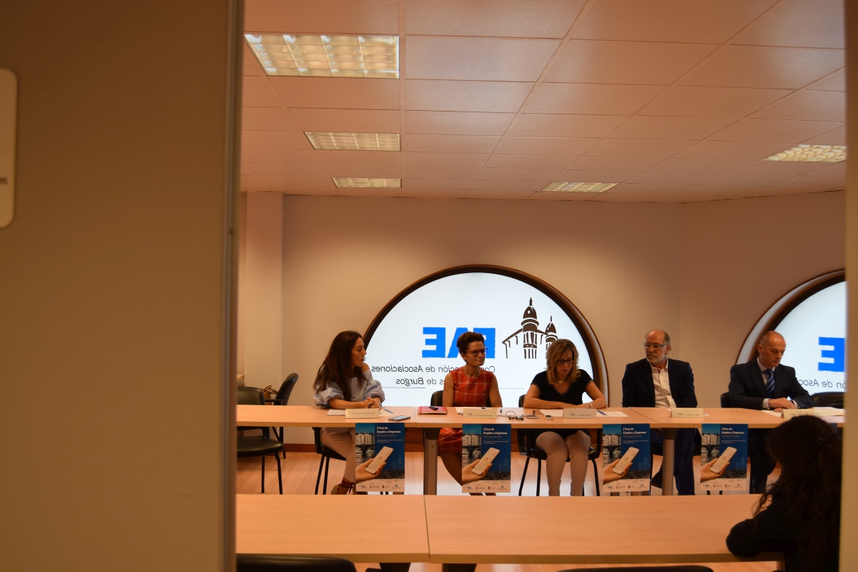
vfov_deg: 40.0
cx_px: 429
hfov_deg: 57.2
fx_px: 786
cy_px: 286
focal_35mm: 33
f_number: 4.5
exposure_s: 1/80
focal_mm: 22
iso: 400
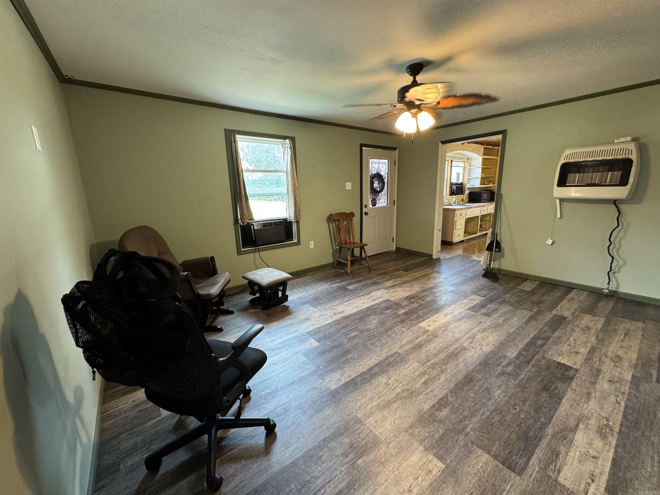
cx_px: 330
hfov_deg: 102.1
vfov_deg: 85.7
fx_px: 267
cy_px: 248
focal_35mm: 14
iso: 320
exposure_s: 1/60
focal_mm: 2.22
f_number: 2.2
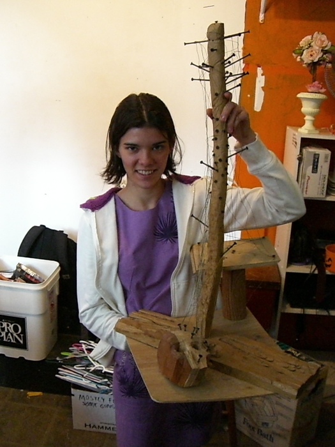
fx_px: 490
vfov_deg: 49.0
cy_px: 224
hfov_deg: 37.7
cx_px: 168
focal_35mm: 38
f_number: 2.7
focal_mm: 6.2
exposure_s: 1/100
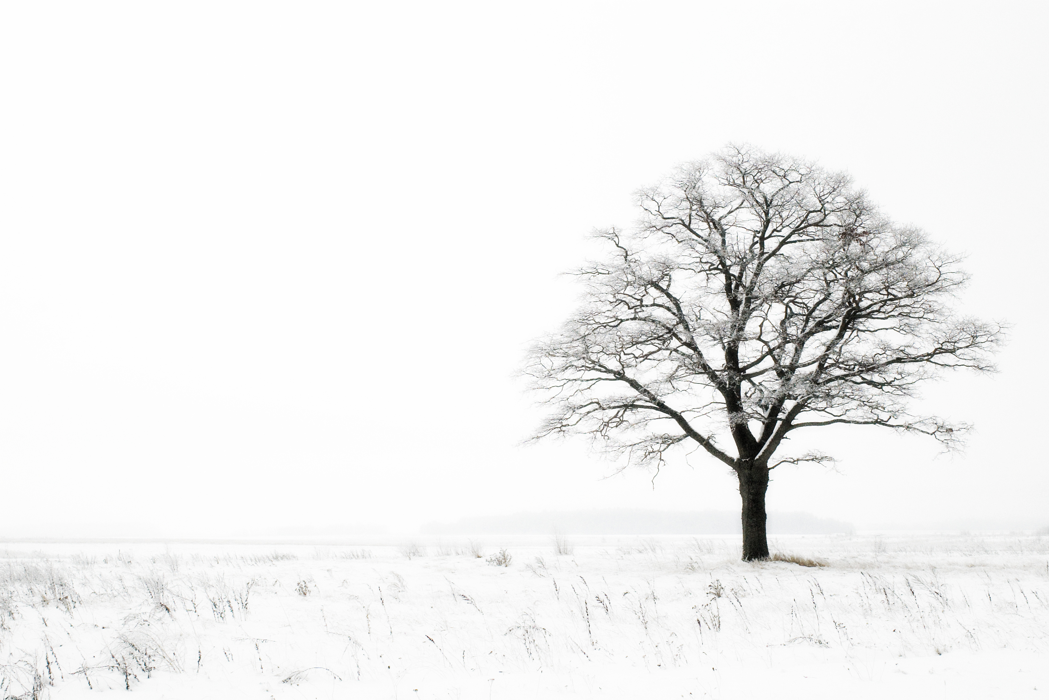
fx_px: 1530
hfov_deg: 37.8
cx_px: 524
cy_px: 350
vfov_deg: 25.8
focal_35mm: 52
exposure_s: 1/800
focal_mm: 35
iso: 400
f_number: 8
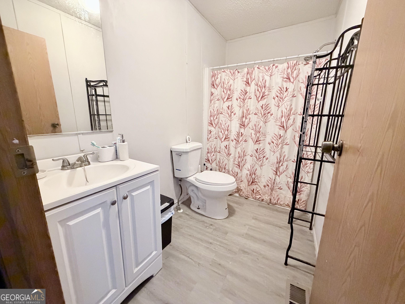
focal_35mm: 14
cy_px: 152
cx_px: 202
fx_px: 164
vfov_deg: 85.7
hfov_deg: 102.1
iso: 1000
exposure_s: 1/60
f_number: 2.2
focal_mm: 2.22
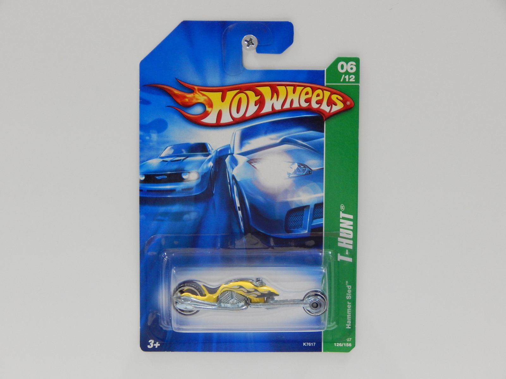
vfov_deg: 13.0
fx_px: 1666
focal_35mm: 114
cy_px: 190
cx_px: 253
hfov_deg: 17.3
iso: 400
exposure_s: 1/25
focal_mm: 20.5
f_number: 4.6
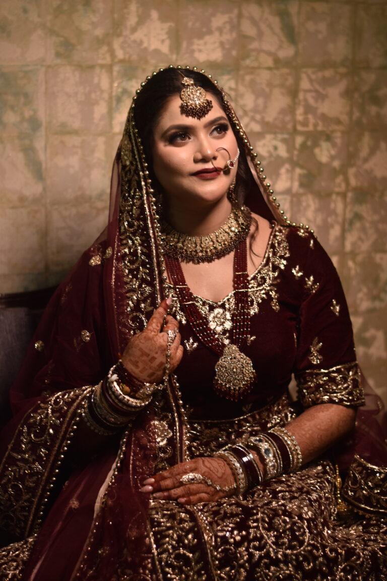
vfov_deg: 27.0
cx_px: 194
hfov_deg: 18.2
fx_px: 1209
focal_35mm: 75
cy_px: 290
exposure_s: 1/100
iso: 100
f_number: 1.8
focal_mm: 50
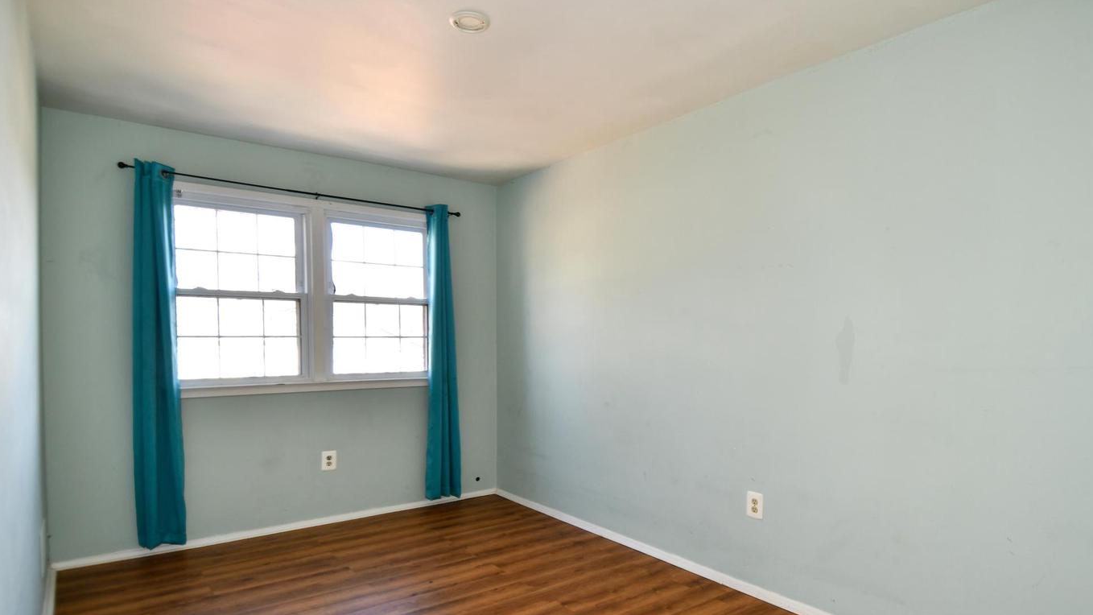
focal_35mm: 20
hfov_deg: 86.6
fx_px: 580
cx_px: 575
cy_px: 385
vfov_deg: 55.2
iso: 200
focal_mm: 12
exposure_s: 1/60
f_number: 4
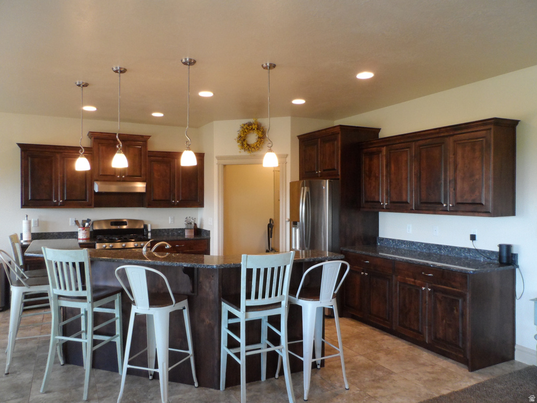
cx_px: 268
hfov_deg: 71.6
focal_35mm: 24
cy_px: 202
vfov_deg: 56.8
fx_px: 372
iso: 240
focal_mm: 4
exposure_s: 1/30
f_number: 3.2
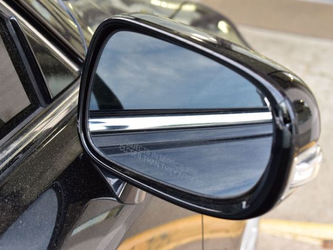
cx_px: 168
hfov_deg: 21.6
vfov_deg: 16.3
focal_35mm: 91
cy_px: 124
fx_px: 871
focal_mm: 55
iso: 400
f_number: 7.1
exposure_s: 1/25
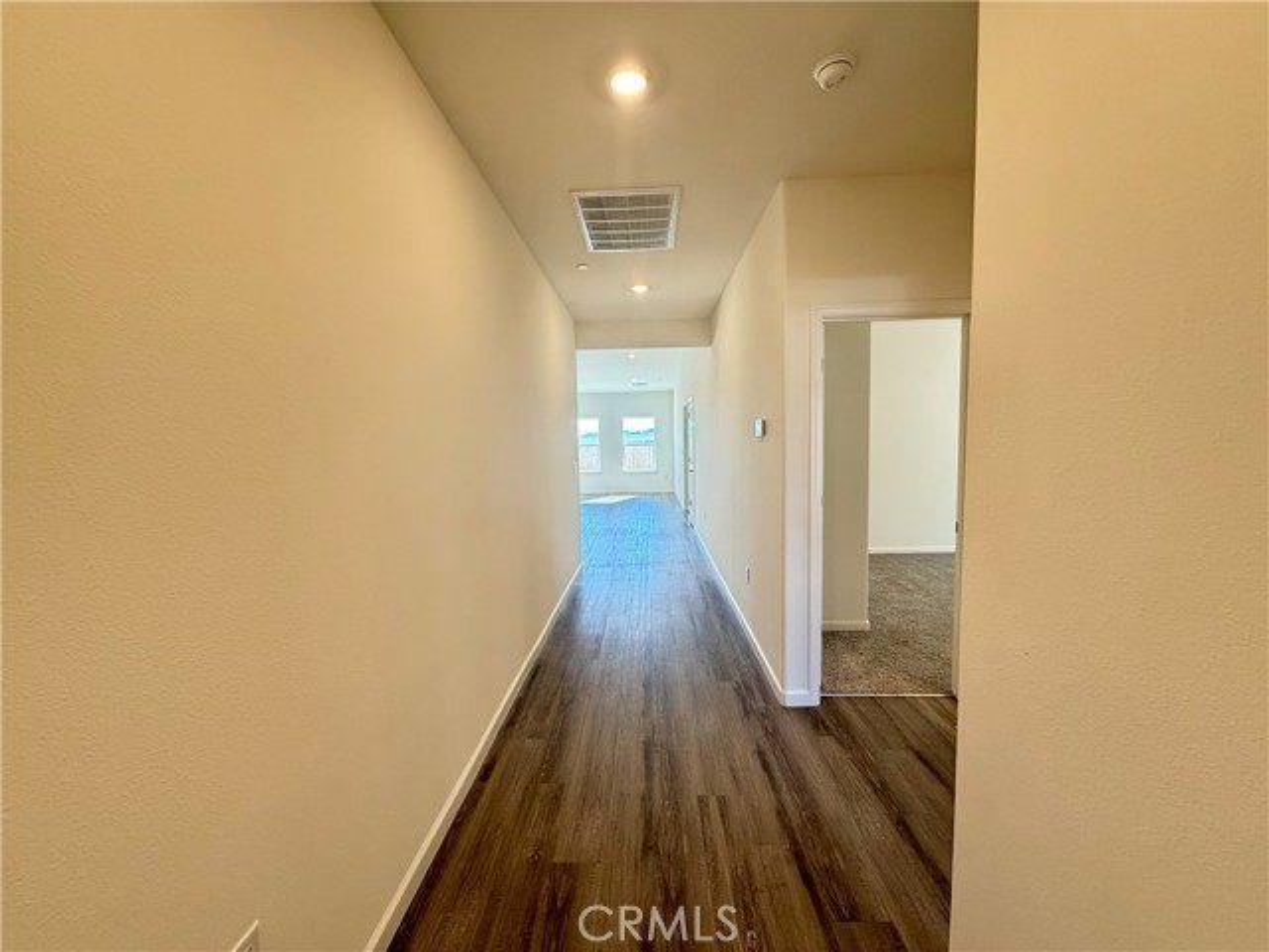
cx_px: 634
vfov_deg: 85.7
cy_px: 476
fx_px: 513
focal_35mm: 14
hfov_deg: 102.1
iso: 250
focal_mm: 2.22
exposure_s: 1/120
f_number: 2.2
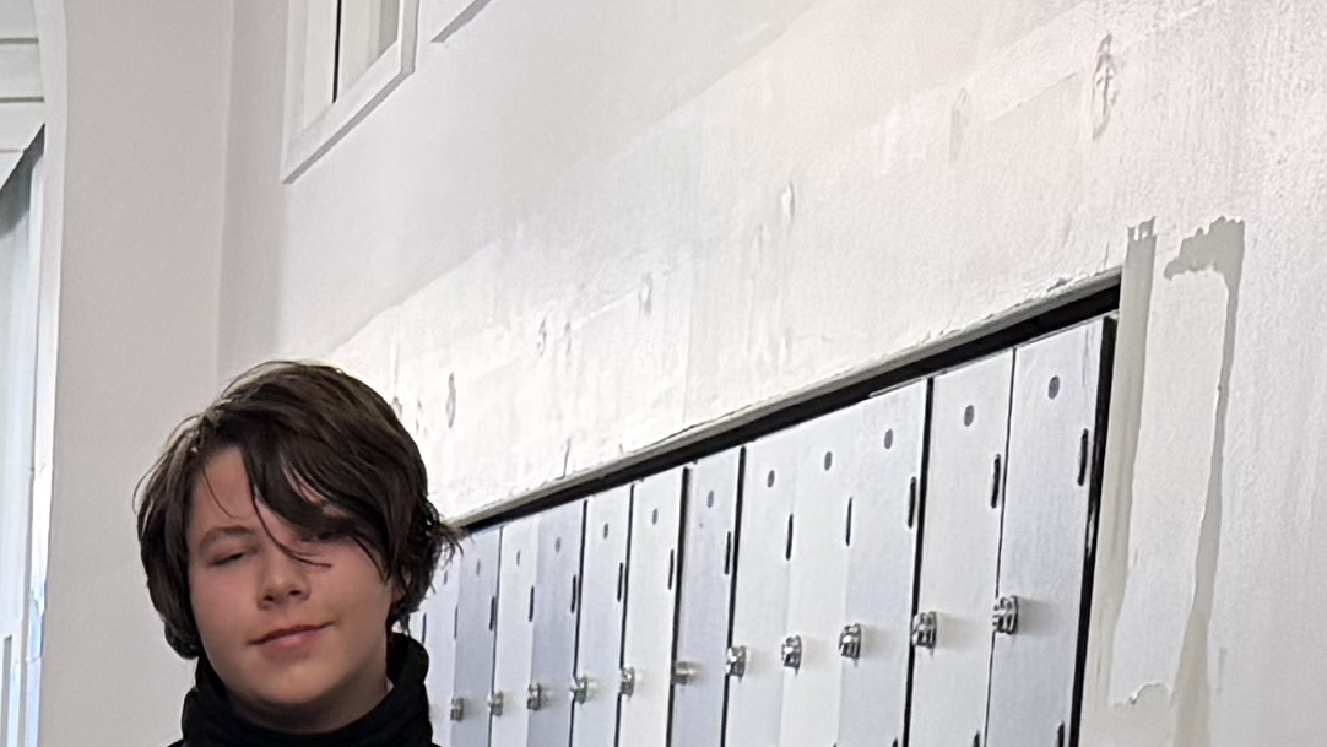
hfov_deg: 14.4
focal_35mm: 138
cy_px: 2220
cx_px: -711
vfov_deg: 7.7
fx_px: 4856
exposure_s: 1/50
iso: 400
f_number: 1.78
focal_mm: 6.76
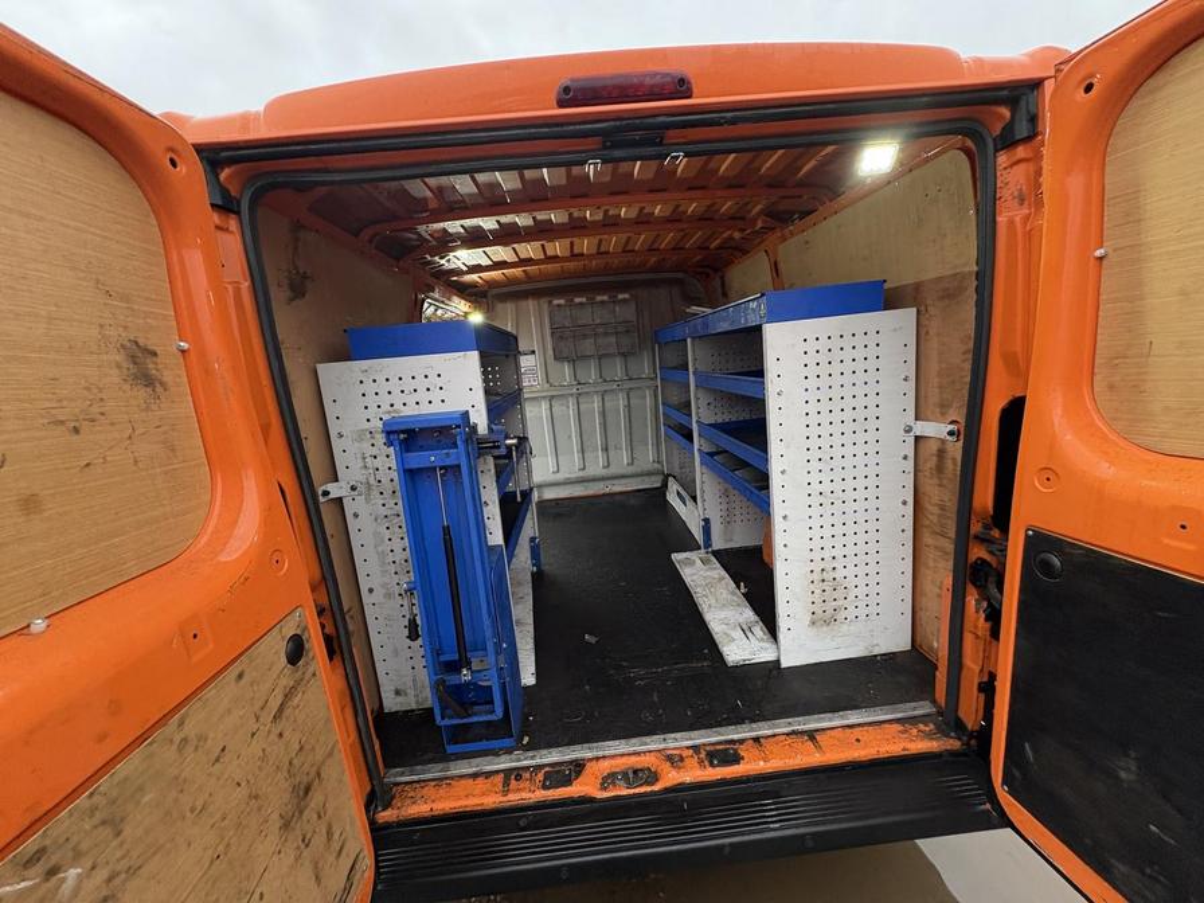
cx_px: 602
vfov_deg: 85.7
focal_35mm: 14
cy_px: 452
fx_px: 487
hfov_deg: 102.1
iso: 200
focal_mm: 2.22
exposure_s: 1/99
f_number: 2.2
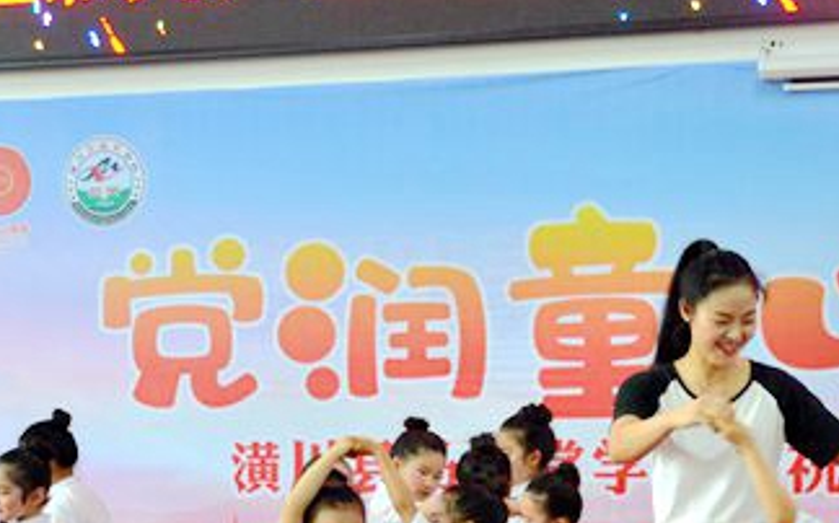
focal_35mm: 98
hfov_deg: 21.1
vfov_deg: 13.2
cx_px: 611
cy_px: 506
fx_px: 2239
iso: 560
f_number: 4
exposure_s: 1/60
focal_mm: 26
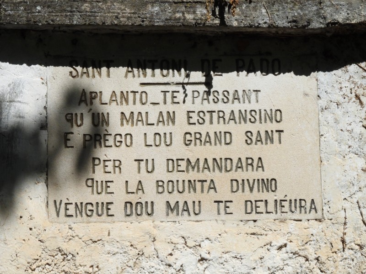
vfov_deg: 8.7
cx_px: 183
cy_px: 137
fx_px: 1797
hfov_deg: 11.6
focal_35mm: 170
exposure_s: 1/2000
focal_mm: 30.3
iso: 400
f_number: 8
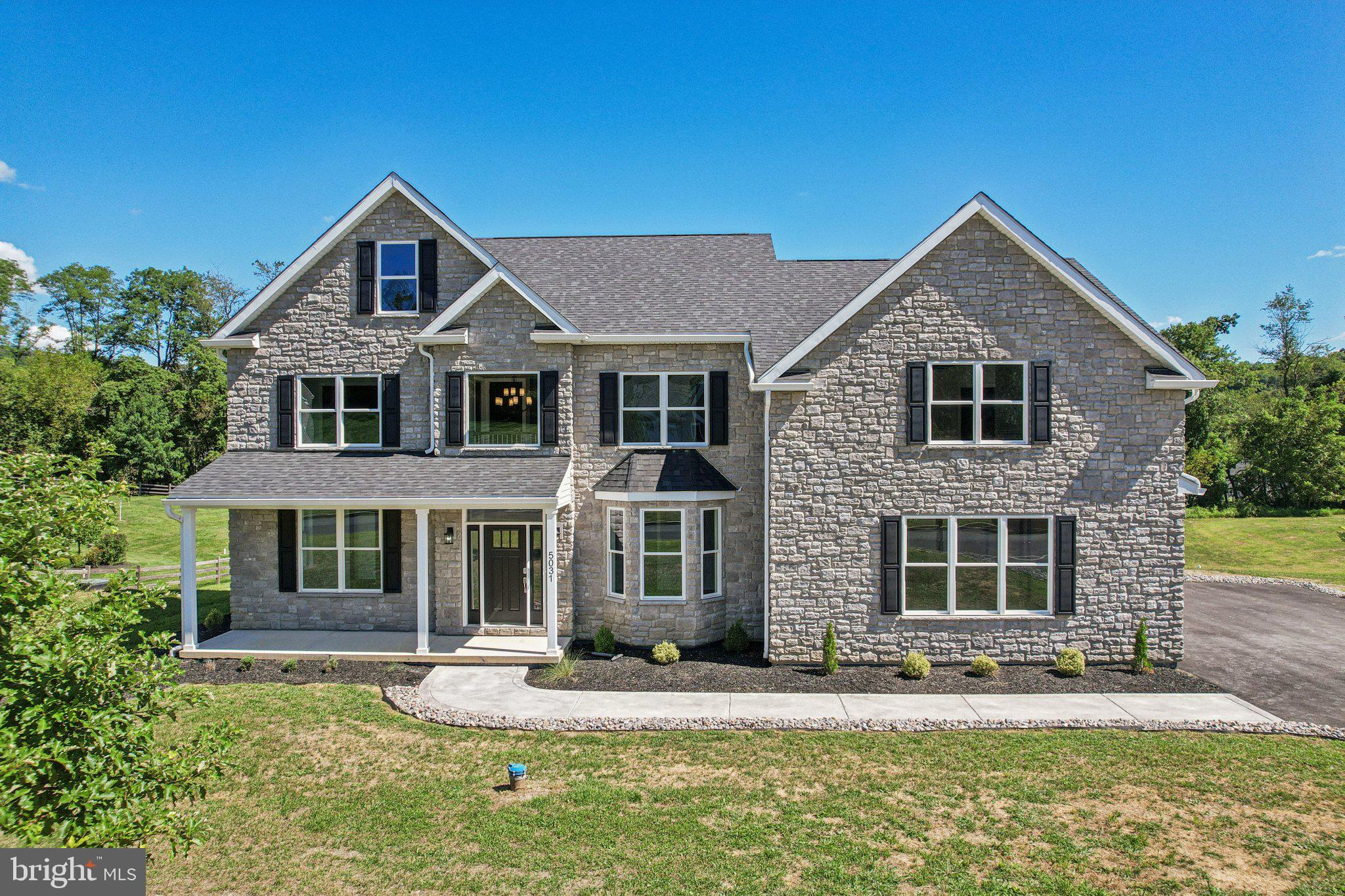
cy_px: 448
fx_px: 822
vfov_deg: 57.2
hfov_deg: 78.6
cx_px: 672
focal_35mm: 22
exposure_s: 1/1250
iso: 110
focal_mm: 8.38
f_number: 2.8
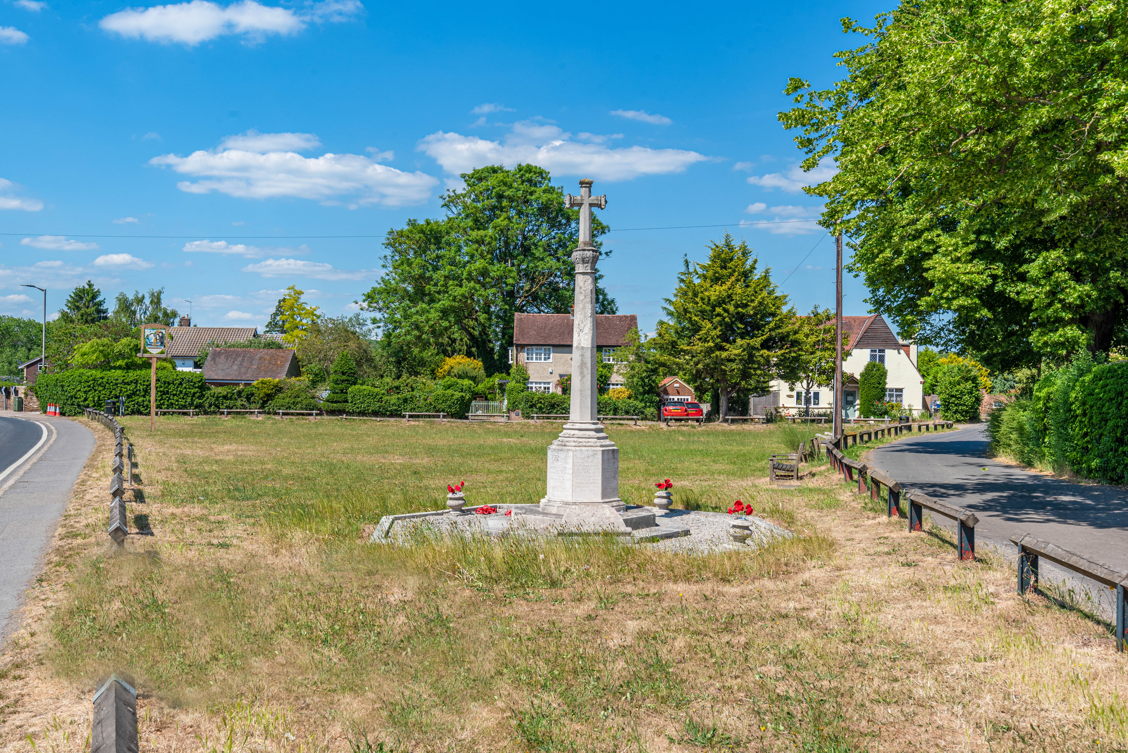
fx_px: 1097
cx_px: 564
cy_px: 376
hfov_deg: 54.4
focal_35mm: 35
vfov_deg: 37.9
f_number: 10
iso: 200
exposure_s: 1/400
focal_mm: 35
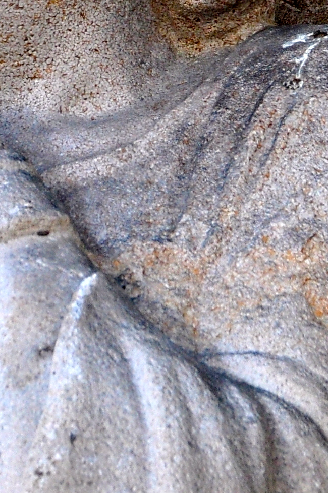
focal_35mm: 526
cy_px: 184
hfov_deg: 2.6
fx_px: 7203
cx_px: 59
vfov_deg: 3.9
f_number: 6.3
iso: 400
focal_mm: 80
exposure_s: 1/640
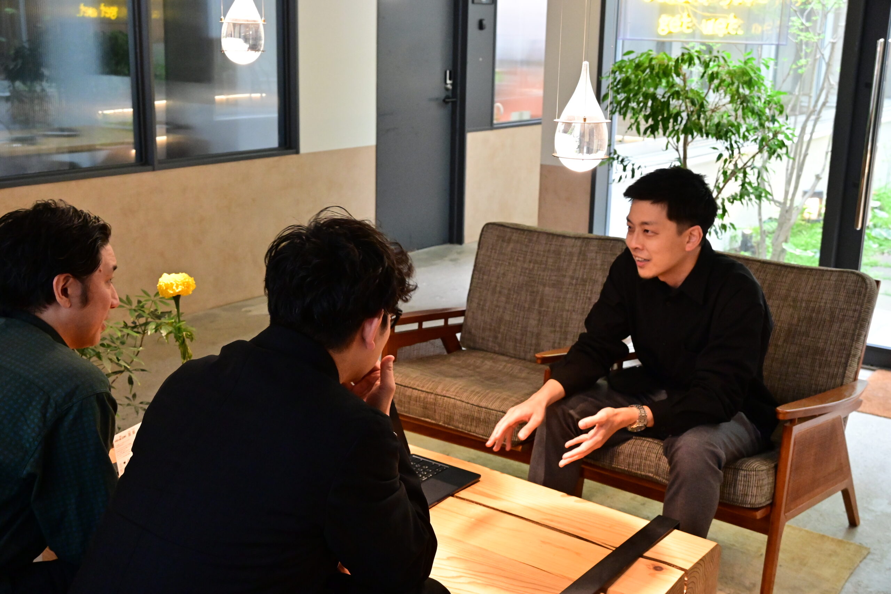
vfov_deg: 31.4
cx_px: 446
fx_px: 1058
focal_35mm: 43
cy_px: 297
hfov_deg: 45.7
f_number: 5.6
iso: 3200
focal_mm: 28.5
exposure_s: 1/80
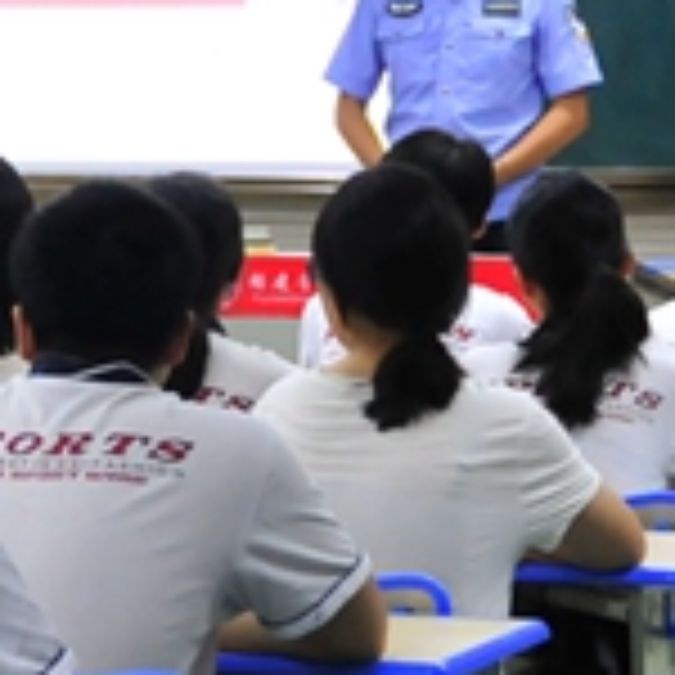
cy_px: 176
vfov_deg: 8.4
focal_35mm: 208
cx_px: 99
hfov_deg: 8.4
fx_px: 4589
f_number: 2.8
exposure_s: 1/60
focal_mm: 24
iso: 1000
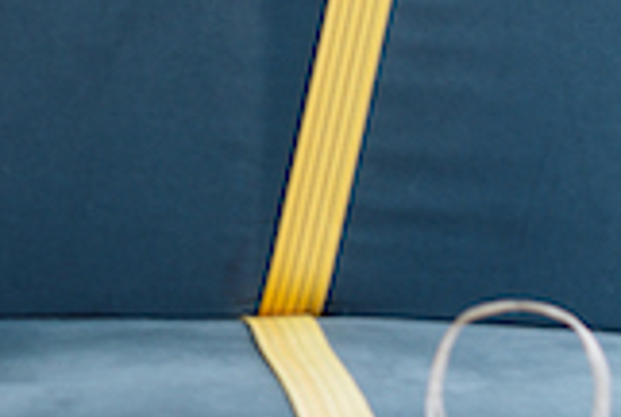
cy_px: 50
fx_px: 4286
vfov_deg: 5.6
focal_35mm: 248
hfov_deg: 8.1
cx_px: -393
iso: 400
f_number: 2.8
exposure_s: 1/160
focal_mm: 50
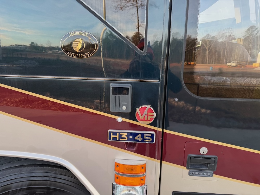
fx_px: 180
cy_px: 98
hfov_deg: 71.6
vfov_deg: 56.8
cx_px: 130
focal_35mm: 24
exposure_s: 1/180
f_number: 1.78
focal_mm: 6.76
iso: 80
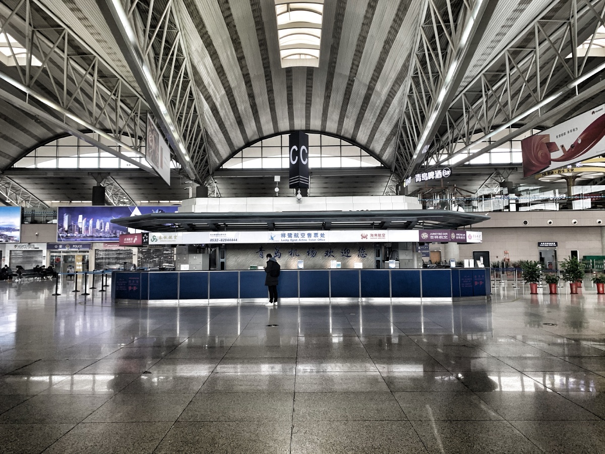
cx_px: 302
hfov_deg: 67.3
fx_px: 454
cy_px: 227
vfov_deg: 53.1
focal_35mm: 26
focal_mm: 4.25
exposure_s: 1/100
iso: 40
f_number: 1.8
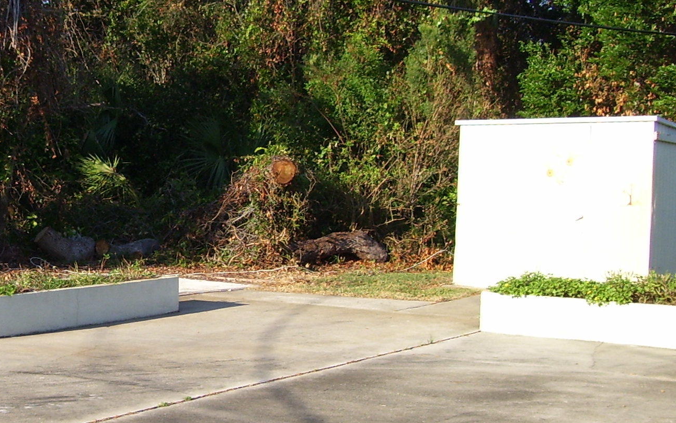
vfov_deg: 19.1
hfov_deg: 29.2
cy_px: 265
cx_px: 90
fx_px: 1253
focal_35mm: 68
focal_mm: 6
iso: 80
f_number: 2.7
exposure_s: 1/750
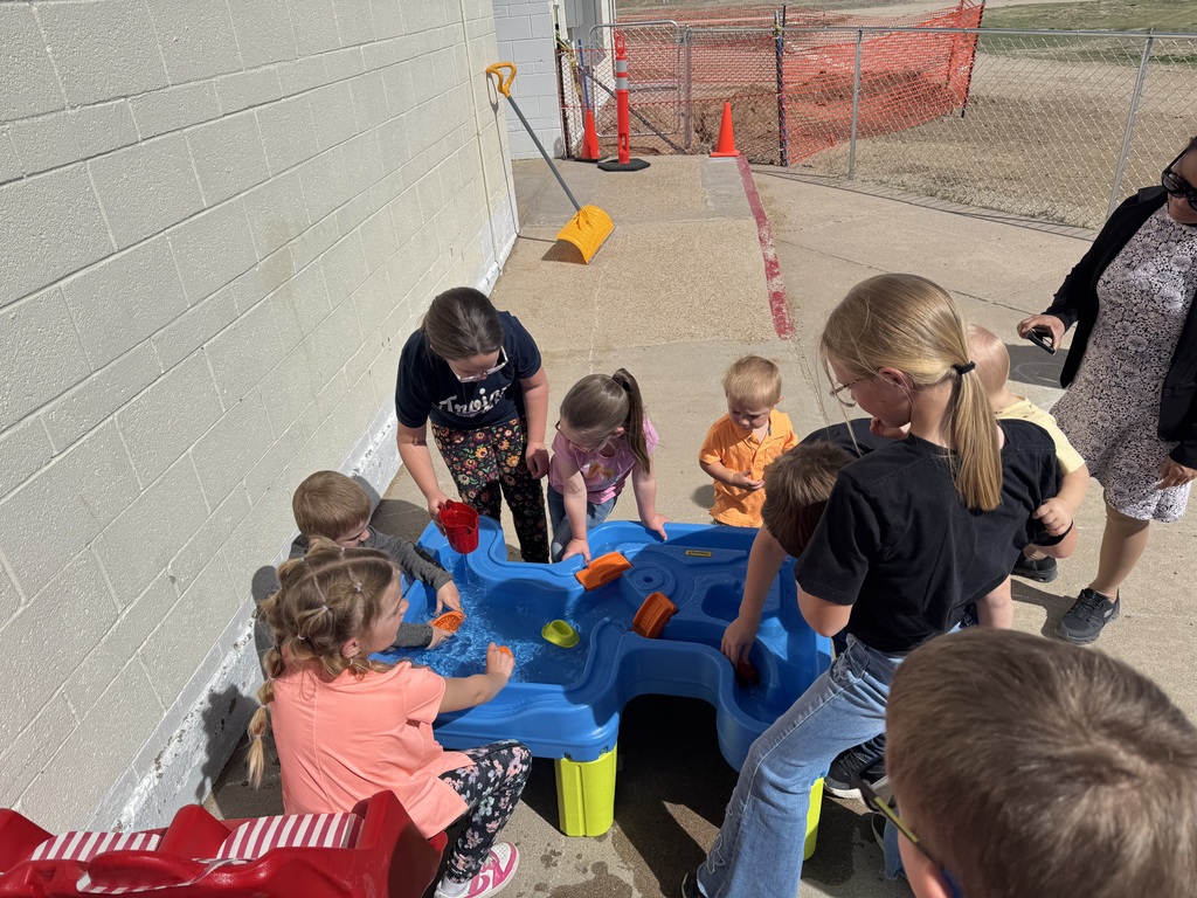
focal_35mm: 24
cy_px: 449
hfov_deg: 71.6
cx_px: 598
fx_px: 830
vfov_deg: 56.8
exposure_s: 1/12346
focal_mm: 6.76
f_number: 1.78
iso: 80
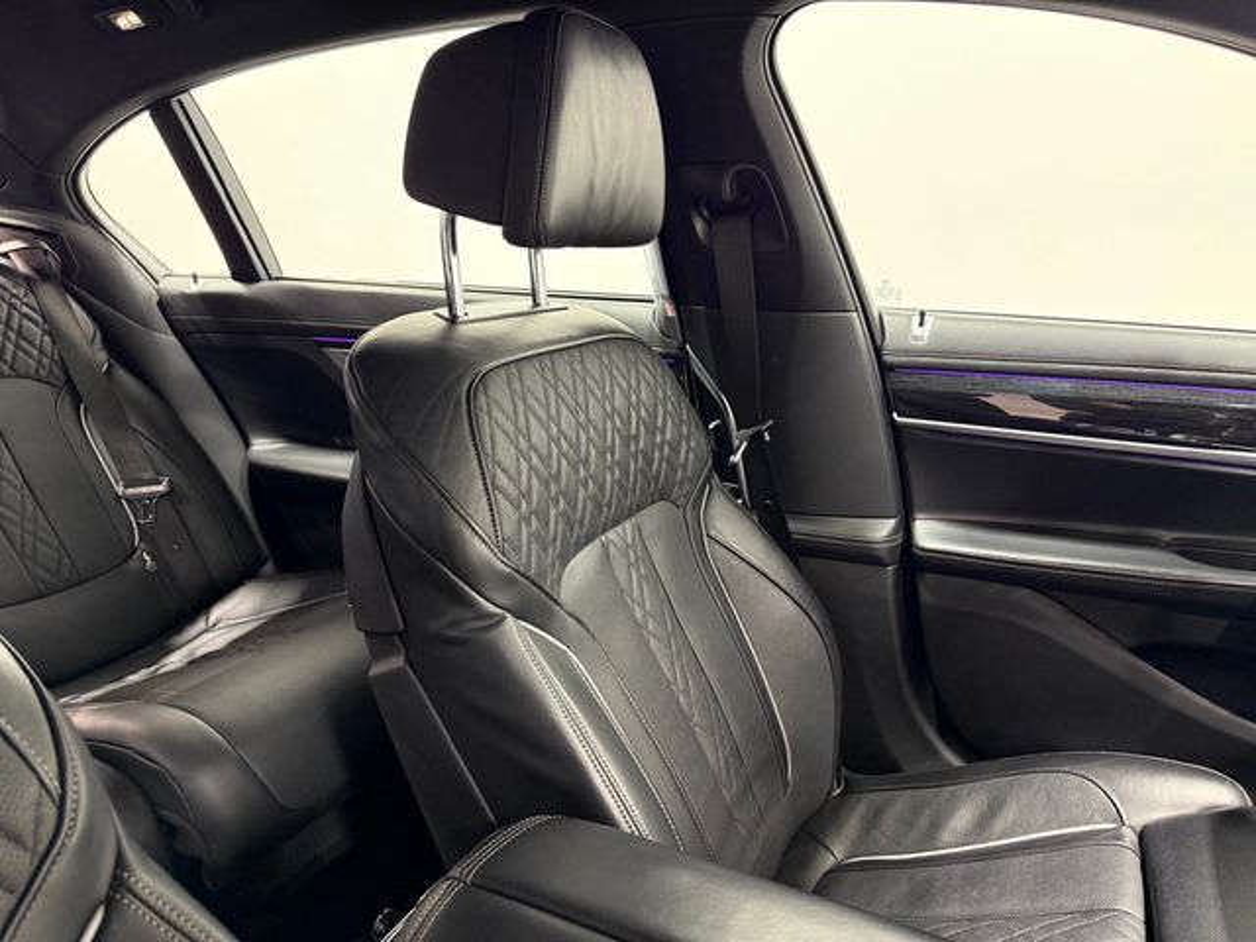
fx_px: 871
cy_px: 471
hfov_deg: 71.6
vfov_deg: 56.8
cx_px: 628
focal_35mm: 24
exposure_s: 1/41
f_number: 1.78
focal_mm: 6.76
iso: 250
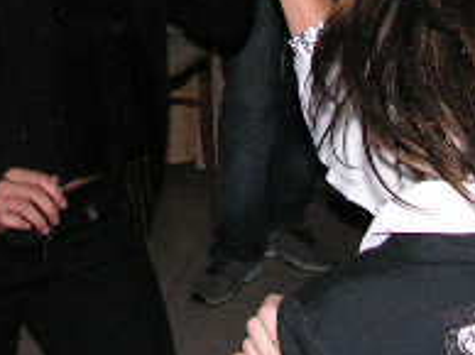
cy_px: -110
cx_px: 166
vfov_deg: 12.1
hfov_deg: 16.5
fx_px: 1631
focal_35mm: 119
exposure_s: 1/40
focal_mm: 6
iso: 200
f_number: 3.2
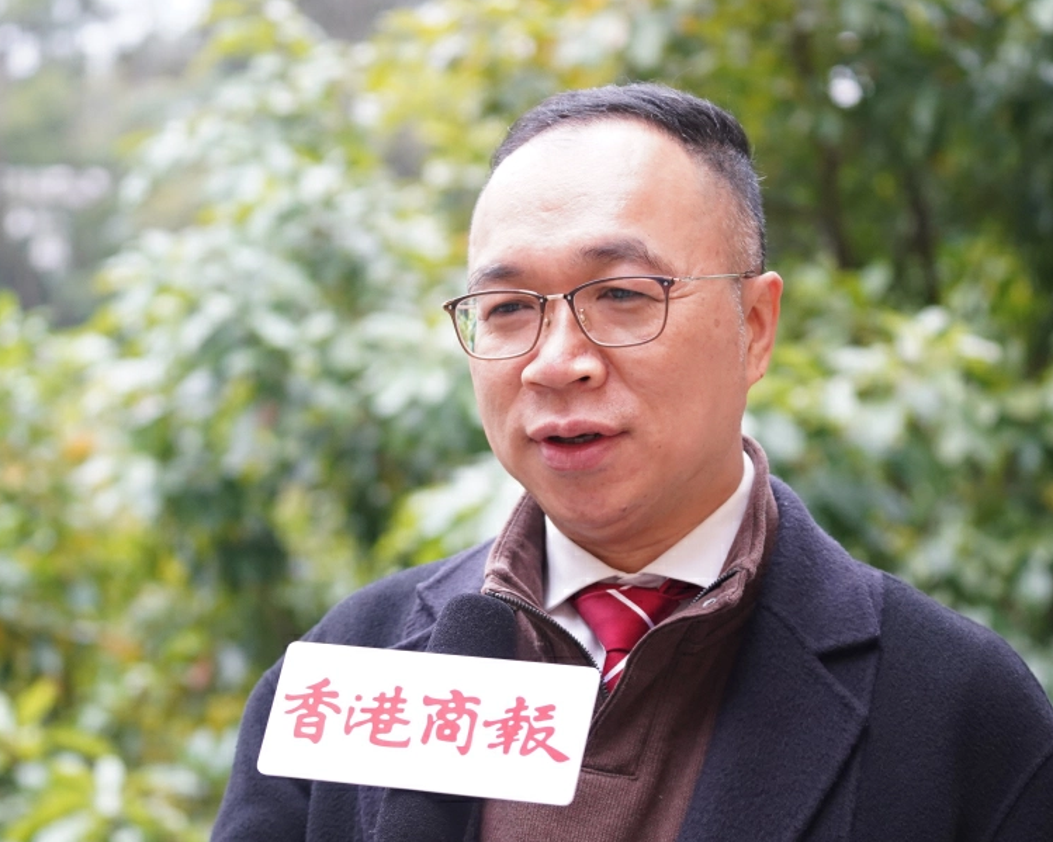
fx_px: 3552
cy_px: 489
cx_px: 533
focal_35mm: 114
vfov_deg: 13.5
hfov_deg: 16.9
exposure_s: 1/200
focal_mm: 70
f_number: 4
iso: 2000
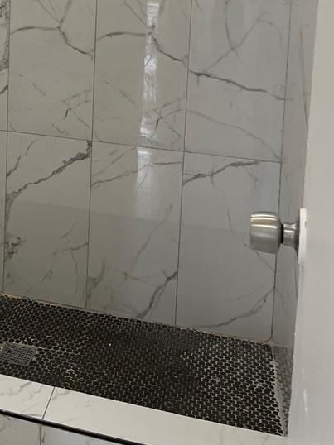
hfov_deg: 23.7
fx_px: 747
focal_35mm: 58
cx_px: -26
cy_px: 11
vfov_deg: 31.1
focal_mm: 5.1
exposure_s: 1/120
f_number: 1.6
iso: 64
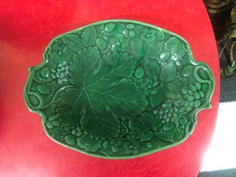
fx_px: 198
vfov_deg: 48.2
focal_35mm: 29
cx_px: 118
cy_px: 88
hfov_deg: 61.7
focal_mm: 4.15
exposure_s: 1/17
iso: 250
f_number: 2.2
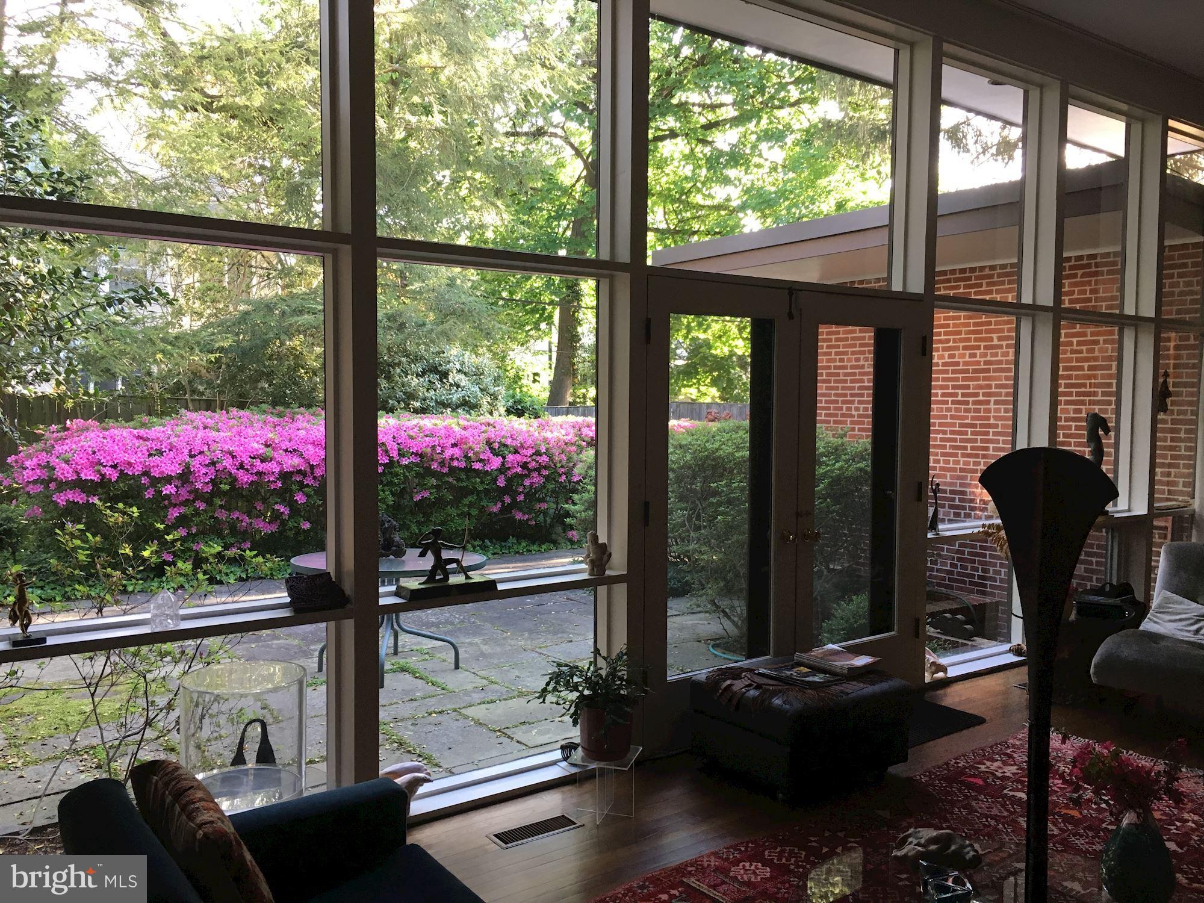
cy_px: 452
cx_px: 602
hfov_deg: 61.7
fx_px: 1009
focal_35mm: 29
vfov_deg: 48.2
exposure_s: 1/30
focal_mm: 4.15
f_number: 2.2
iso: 40
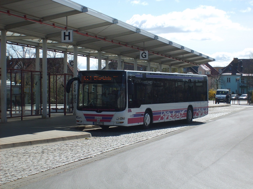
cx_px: 126
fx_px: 672
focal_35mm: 92
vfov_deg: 16.1
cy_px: 94
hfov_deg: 21.3
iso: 50
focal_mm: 15.5
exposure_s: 1/750
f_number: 4.6
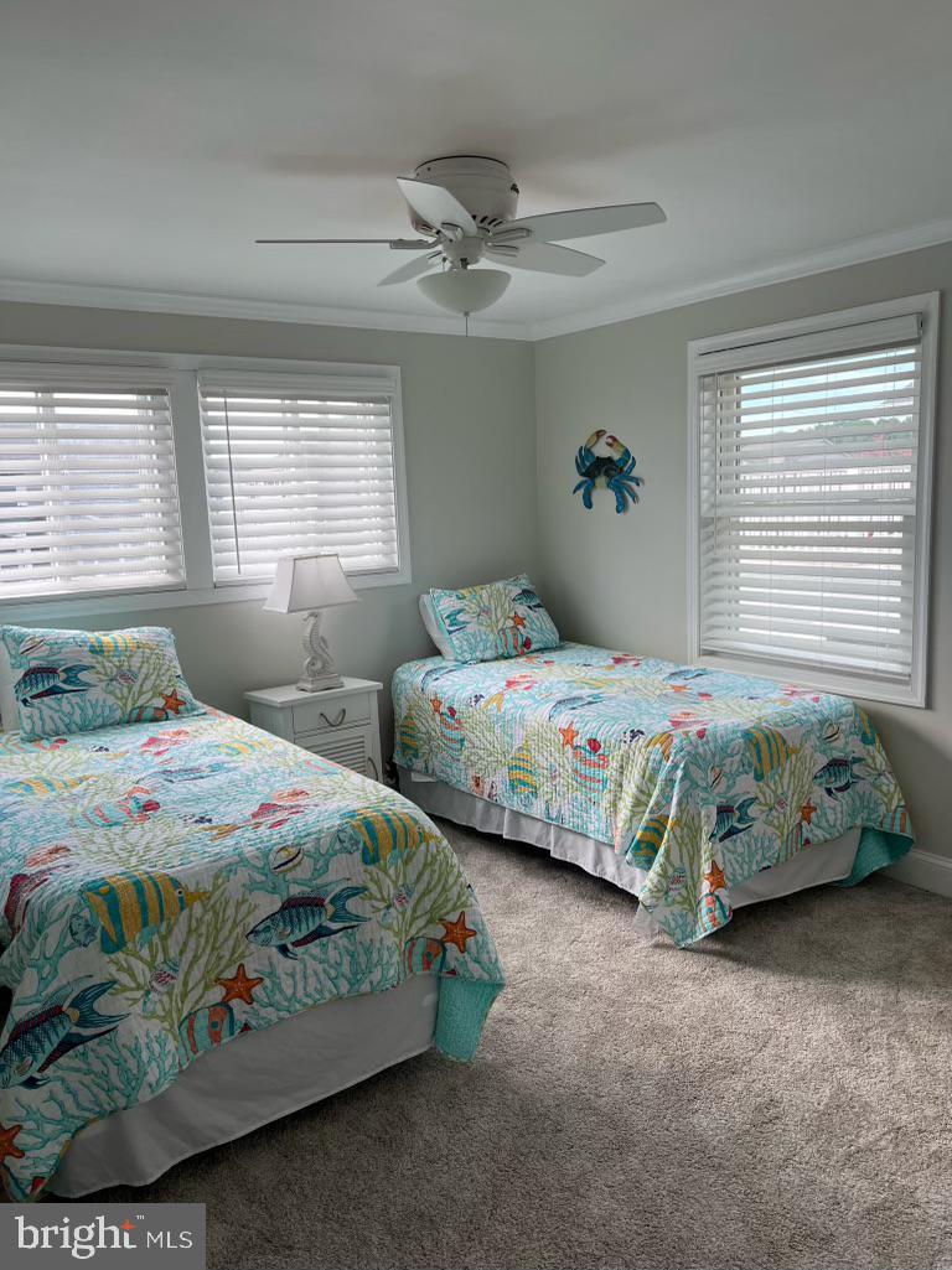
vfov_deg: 67.3
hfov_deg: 53.0
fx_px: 954
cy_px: 635
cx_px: 476
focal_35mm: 26
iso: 50
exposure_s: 1/344
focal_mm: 5.7
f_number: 1.5
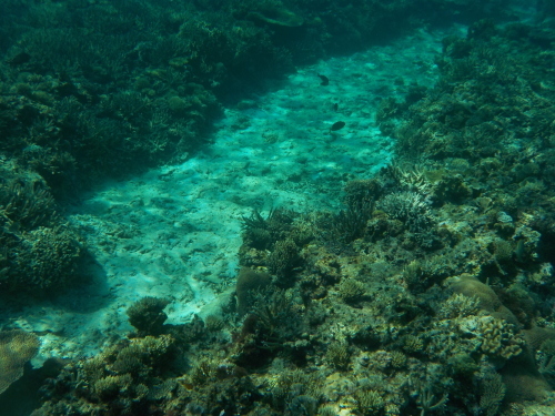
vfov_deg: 46.8
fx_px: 481
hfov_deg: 60.0
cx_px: 278
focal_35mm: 30
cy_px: 208
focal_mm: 4.1
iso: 125
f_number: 3.3
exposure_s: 1/1250
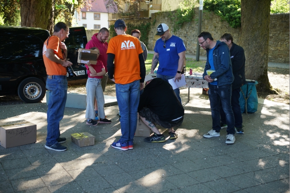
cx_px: 145
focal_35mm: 45
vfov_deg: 29.8
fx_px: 362
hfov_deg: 43.6
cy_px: 96
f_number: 2.8
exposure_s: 1/400
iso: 400
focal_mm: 45
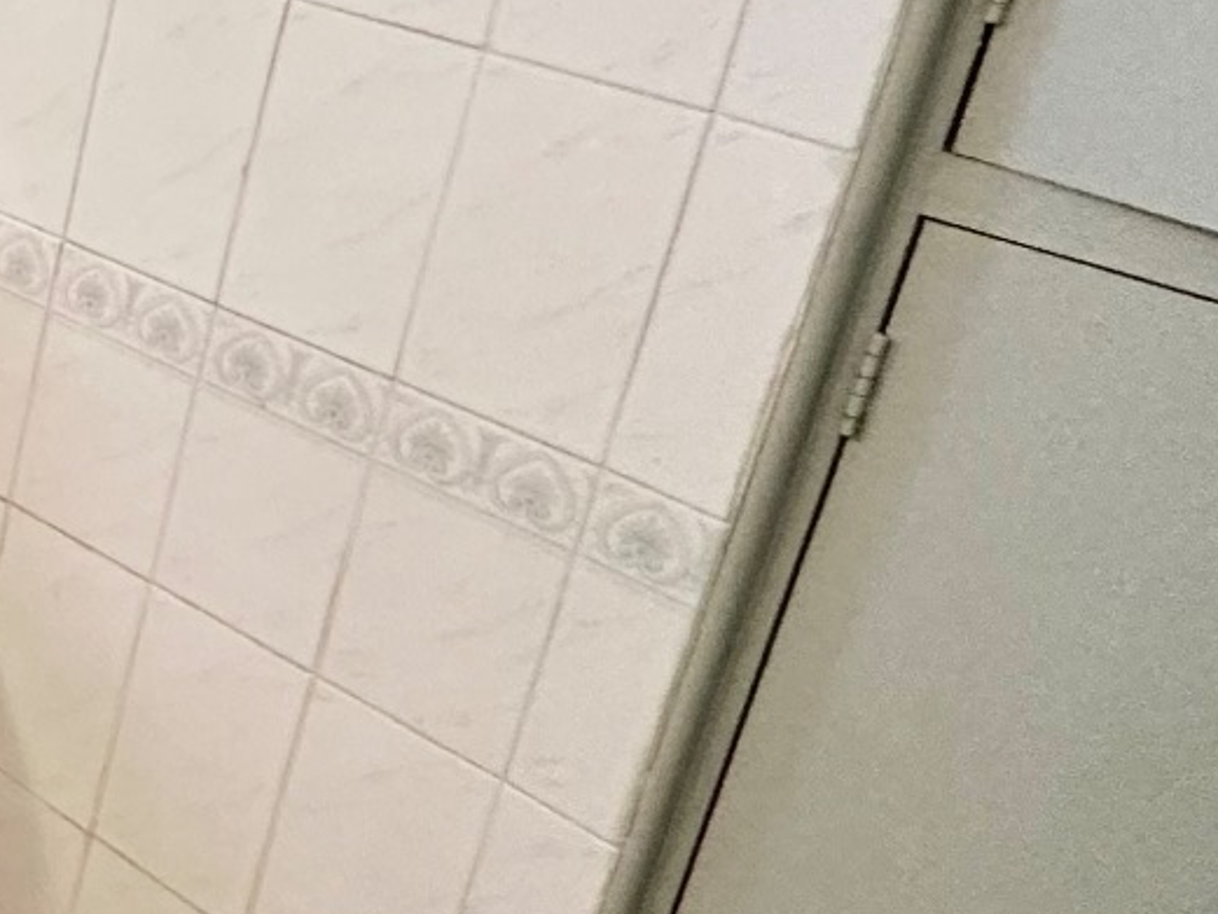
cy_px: -26
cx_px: -1096
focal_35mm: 55
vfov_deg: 25.1
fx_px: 1936
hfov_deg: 20.6
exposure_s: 1/50
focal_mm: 2.22
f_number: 2.2
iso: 320
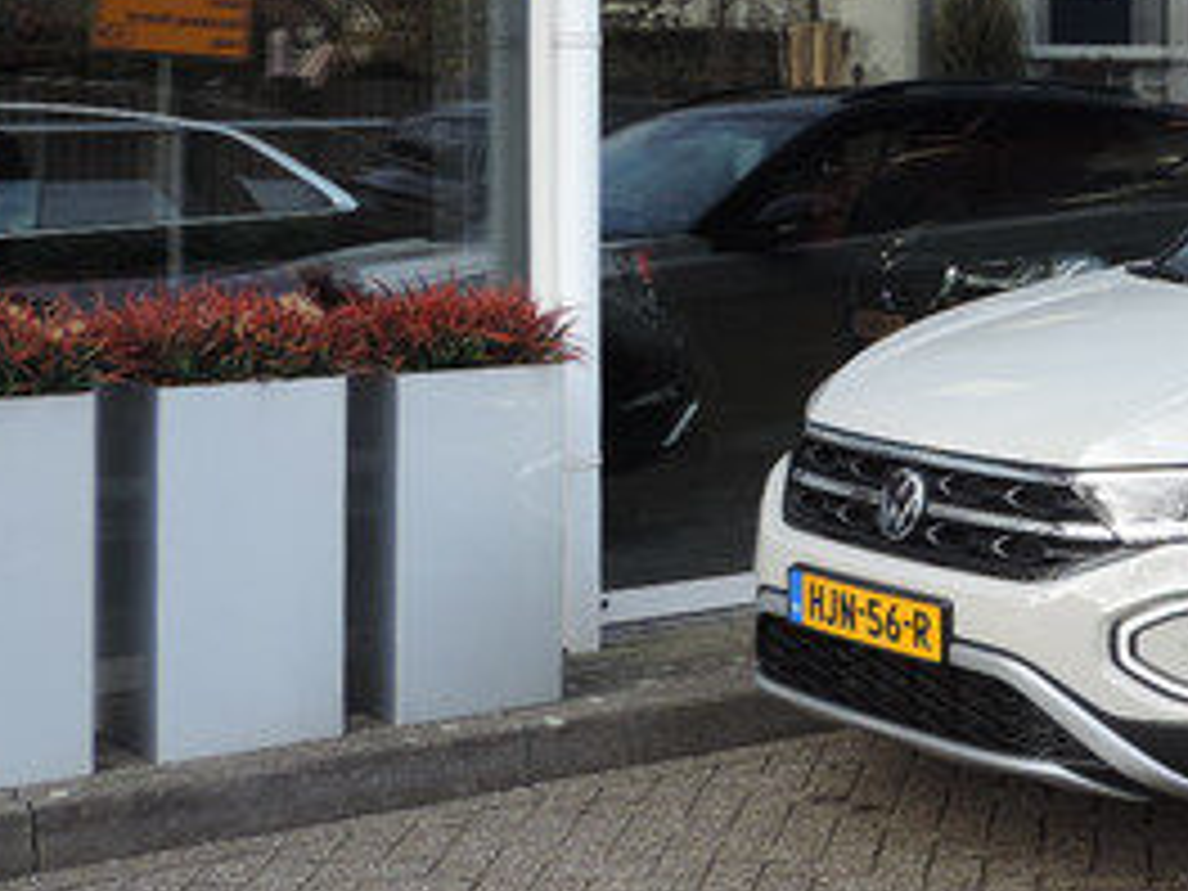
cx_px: 1336
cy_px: 148
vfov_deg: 18.2
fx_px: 2746
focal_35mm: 80
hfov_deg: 22.9
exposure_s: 1/160
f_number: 3.2
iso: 80
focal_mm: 5.8
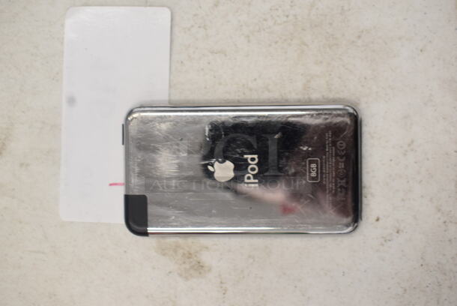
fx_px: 476
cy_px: 153
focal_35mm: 38
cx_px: 228
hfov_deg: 51.2
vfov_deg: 35.6
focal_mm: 25
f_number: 5.6
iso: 560
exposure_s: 1/60
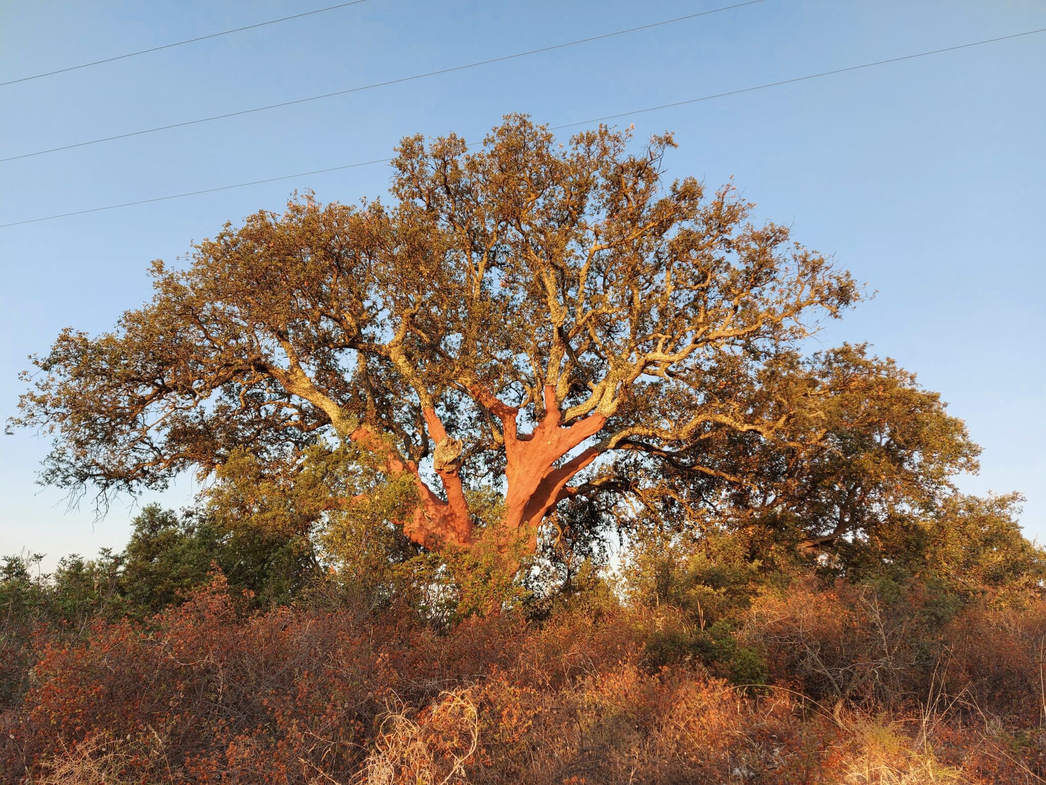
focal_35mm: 24
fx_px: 725
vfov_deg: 56.8
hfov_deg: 71.6
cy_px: 392
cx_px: 523
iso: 32
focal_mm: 5.23
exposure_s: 1/143
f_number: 1.8
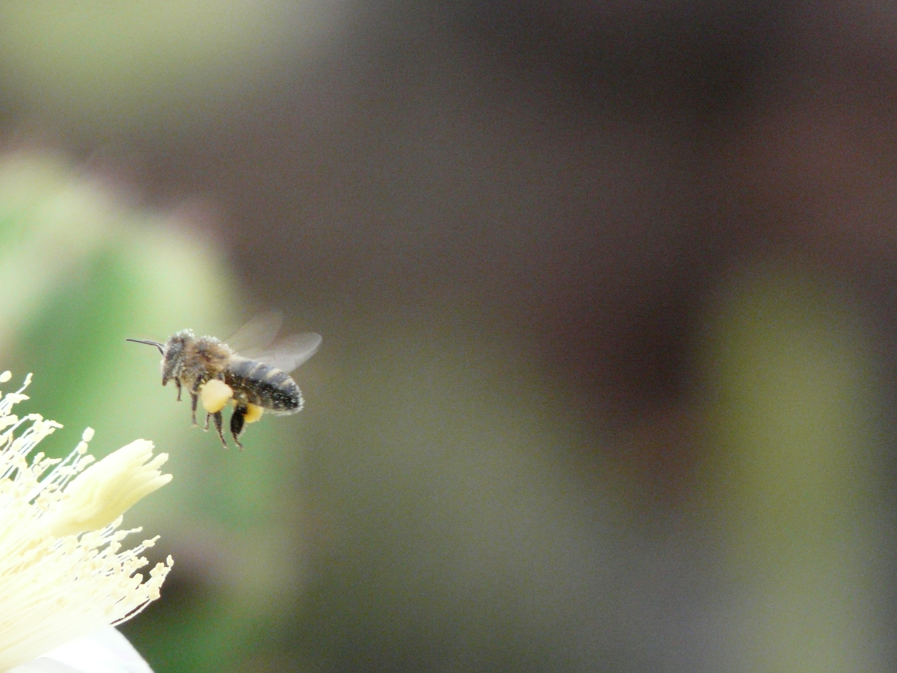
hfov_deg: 3.0
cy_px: 422
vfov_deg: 2.2
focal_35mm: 666
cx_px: 308
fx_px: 17260
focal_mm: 82.8
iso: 400
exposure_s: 1/500
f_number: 4.2
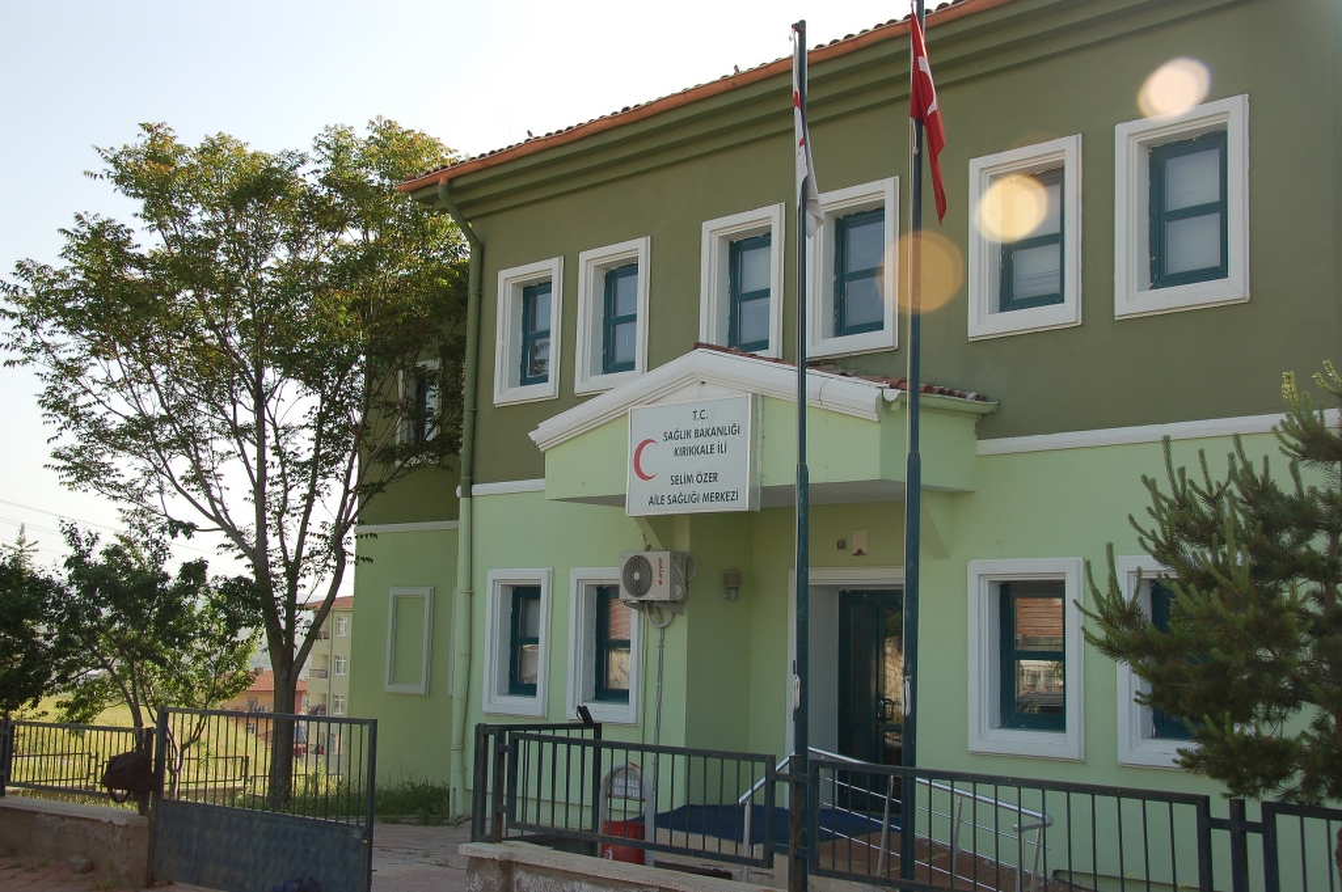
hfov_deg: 46.4
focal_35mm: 42
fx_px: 1564
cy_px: 446
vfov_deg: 31.8
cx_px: 671
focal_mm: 28
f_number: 8
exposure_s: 1/250
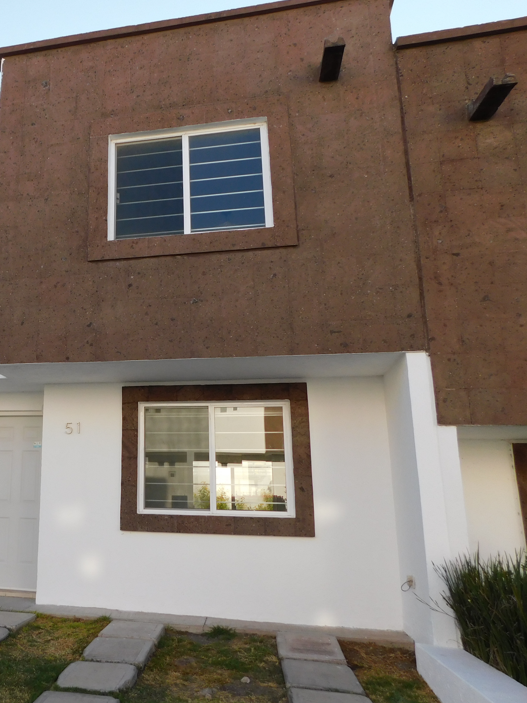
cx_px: 69
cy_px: 349
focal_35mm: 31
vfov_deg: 58.4
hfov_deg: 42.3
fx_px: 629
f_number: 3
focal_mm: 4
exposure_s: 1/500
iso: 125
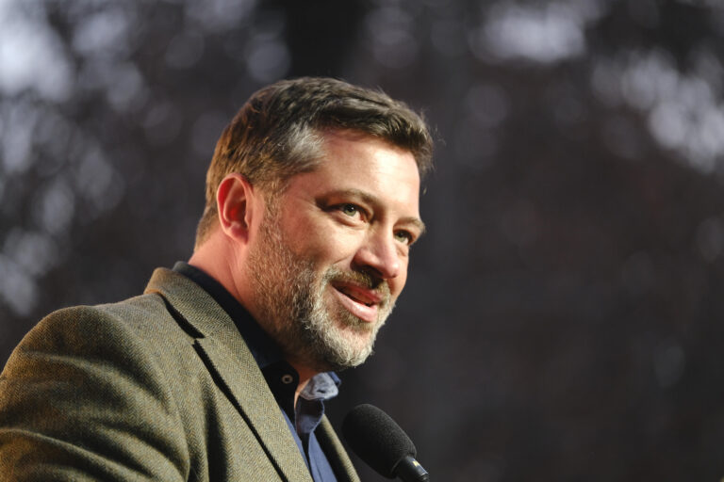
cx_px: 362
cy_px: 241
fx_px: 4223
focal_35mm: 210
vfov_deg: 6.5
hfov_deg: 9.8
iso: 1000
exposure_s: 1/250
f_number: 2.8
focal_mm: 140
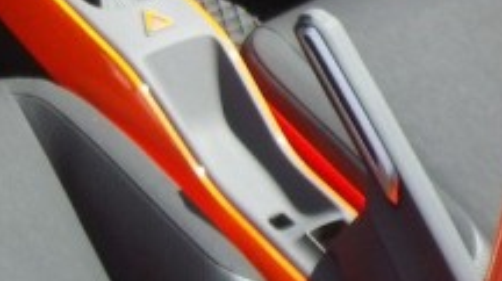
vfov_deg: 10.0
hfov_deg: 18.0
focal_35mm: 113
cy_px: -262
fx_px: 1503
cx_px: -114
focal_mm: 5.1
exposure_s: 1/320
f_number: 3.5
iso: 80
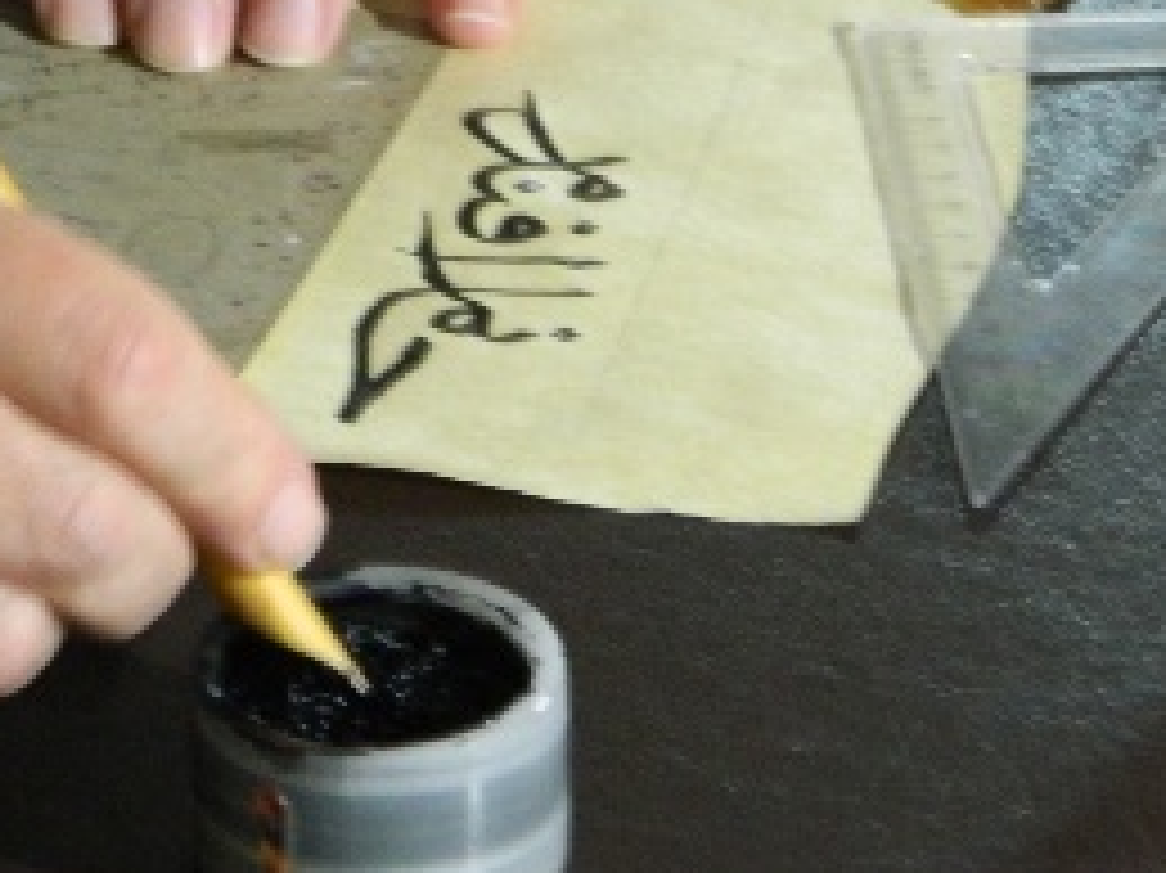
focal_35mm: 255
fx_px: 8585
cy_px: 94
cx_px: 243
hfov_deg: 7.8
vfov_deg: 5.8
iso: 400
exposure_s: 1/5
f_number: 4.5
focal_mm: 18.6
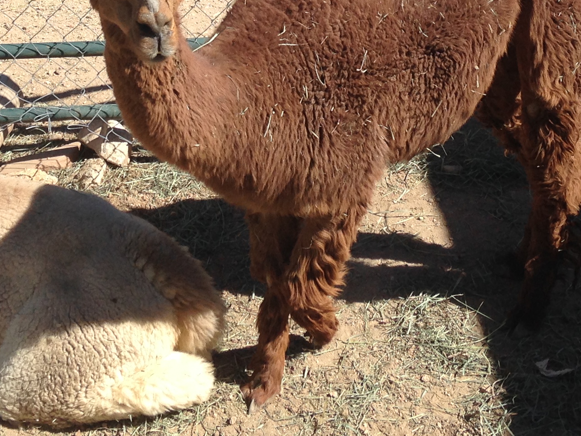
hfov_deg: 23.2
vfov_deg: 17.0
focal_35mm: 84
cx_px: 222
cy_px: -58
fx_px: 1410
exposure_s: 1/1391
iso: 50
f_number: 2.4
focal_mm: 4.12
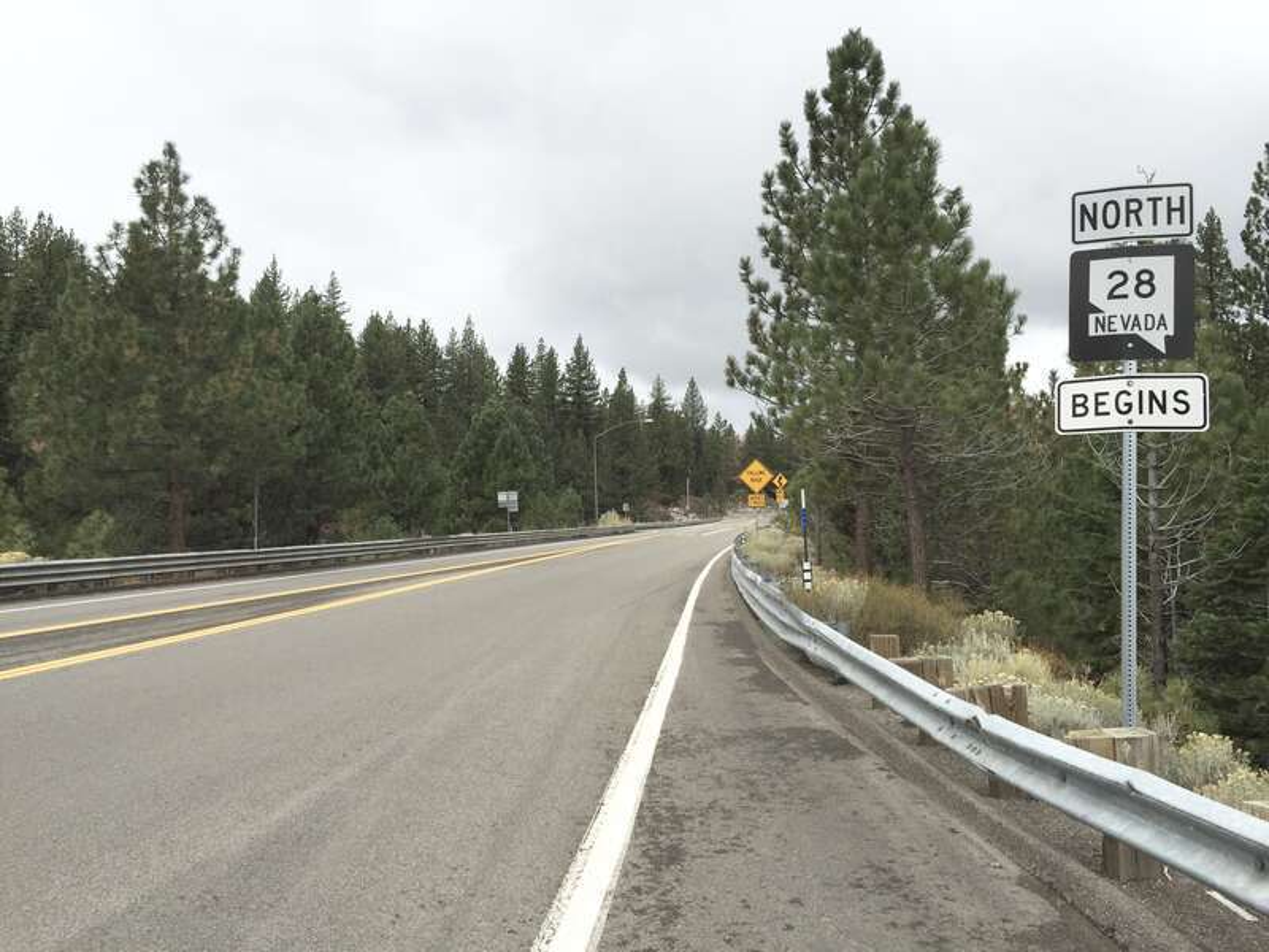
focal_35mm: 29
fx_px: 1063
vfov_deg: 48.2
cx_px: 634
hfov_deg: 61.7
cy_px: 476
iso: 32
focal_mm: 4.15
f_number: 2.2
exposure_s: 1/599
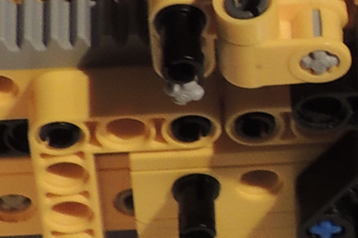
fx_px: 2754
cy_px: 130
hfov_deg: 7.1
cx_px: 775
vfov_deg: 5.0
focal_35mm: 277
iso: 100
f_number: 4.1
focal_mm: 6.2
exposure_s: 1/2.5
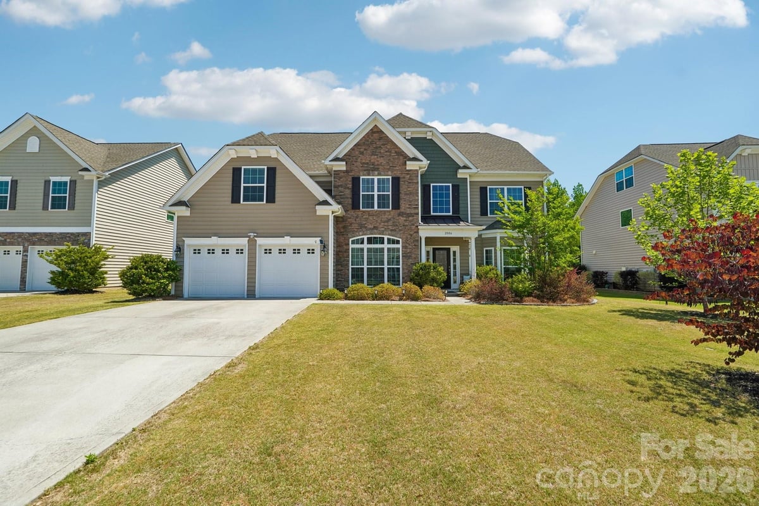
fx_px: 316
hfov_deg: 100.4
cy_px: 253
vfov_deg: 77.3
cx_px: 380
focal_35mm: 15
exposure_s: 1/90
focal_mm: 10
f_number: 8
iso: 100
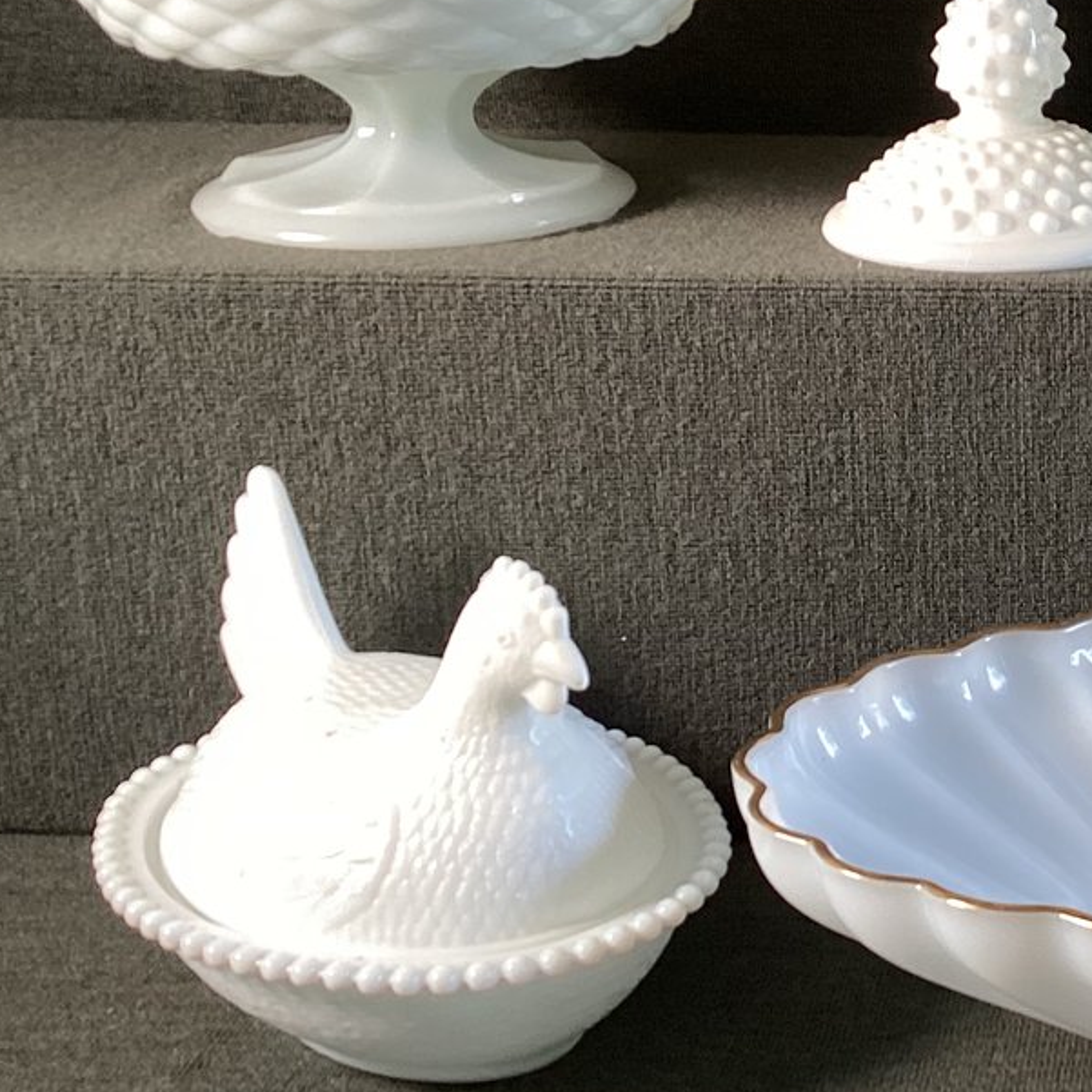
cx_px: 1260
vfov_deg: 24.9
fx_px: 2463
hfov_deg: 23.2
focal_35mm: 69
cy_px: 364
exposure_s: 1/100
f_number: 2.4
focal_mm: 3.3
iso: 80
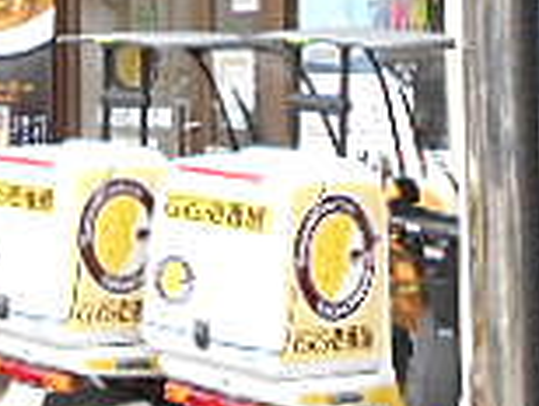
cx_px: -112
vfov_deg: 13.2
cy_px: -158
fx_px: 1684
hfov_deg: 17.3
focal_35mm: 108
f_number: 3.2
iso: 80
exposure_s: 1/125
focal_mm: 4.6
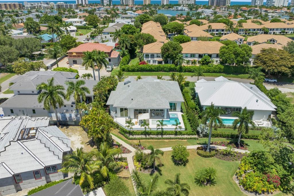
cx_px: 147
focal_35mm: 25
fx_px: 204
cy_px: 90
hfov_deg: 71.5
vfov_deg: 51.2
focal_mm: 12.29
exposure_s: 1/800
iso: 100
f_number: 5
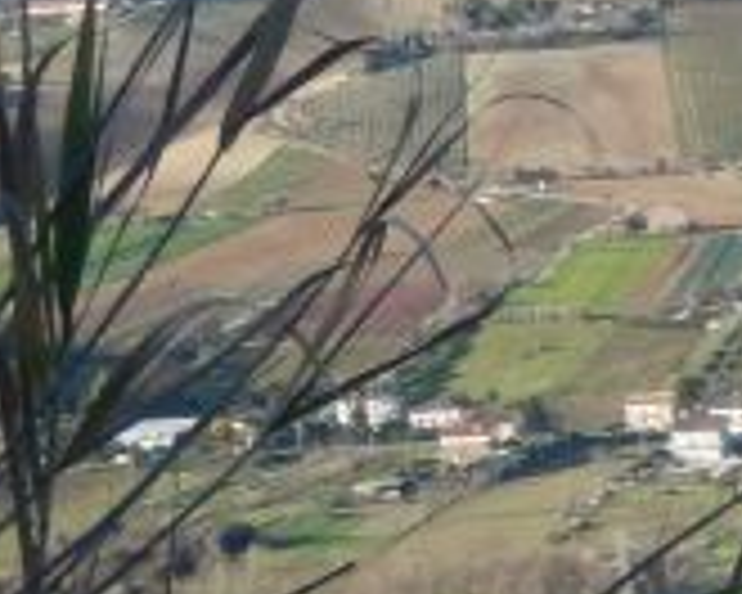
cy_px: 576
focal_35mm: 272
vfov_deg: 5.7
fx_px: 5973
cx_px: 2015
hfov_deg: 6.6
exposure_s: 1/400
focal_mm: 8.1
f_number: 4.3
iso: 125
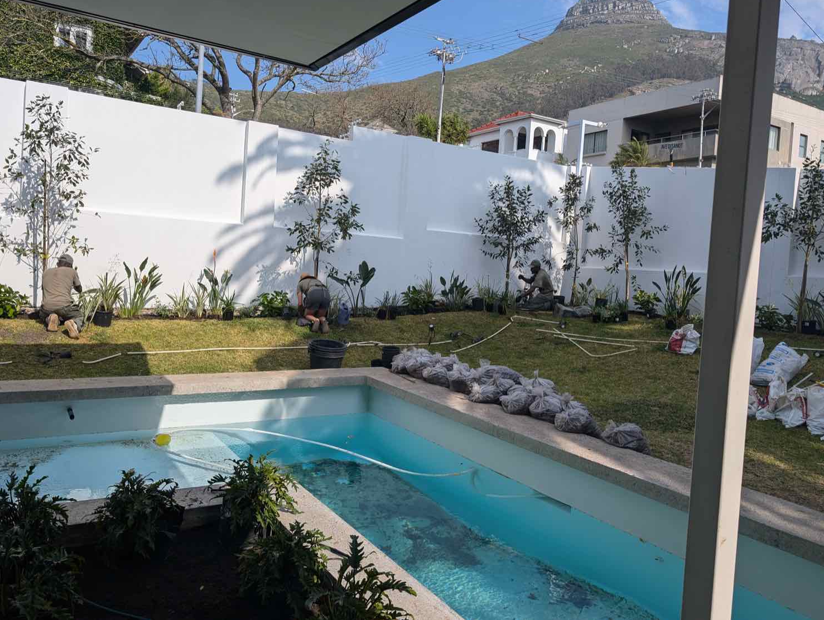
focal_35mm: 26
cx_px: 383
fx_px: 620
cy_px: 285
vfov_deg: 53.1
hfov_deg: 67.2
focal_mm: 6.9
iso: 22
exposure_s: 1/1706
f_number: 1.68
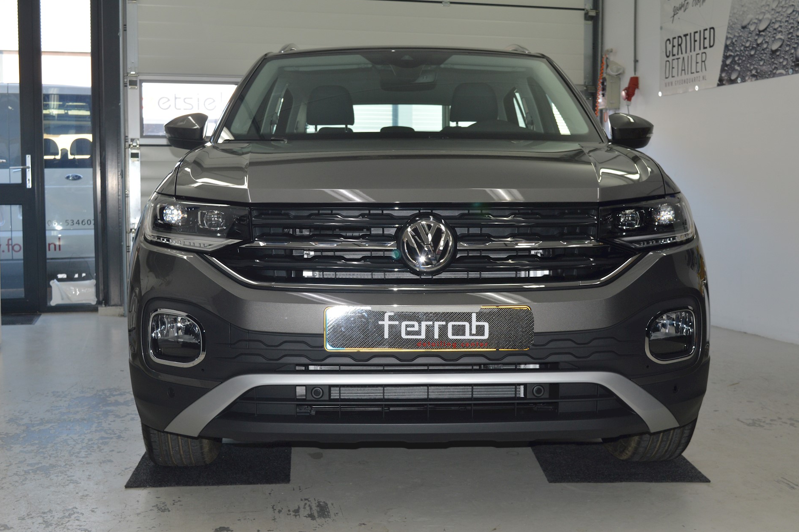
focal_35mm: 46
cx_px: 407
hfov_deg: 42.7
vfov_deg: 29.2
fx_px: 1021
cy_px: 263
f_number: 8
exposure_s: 1/60
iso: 320
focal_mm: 30
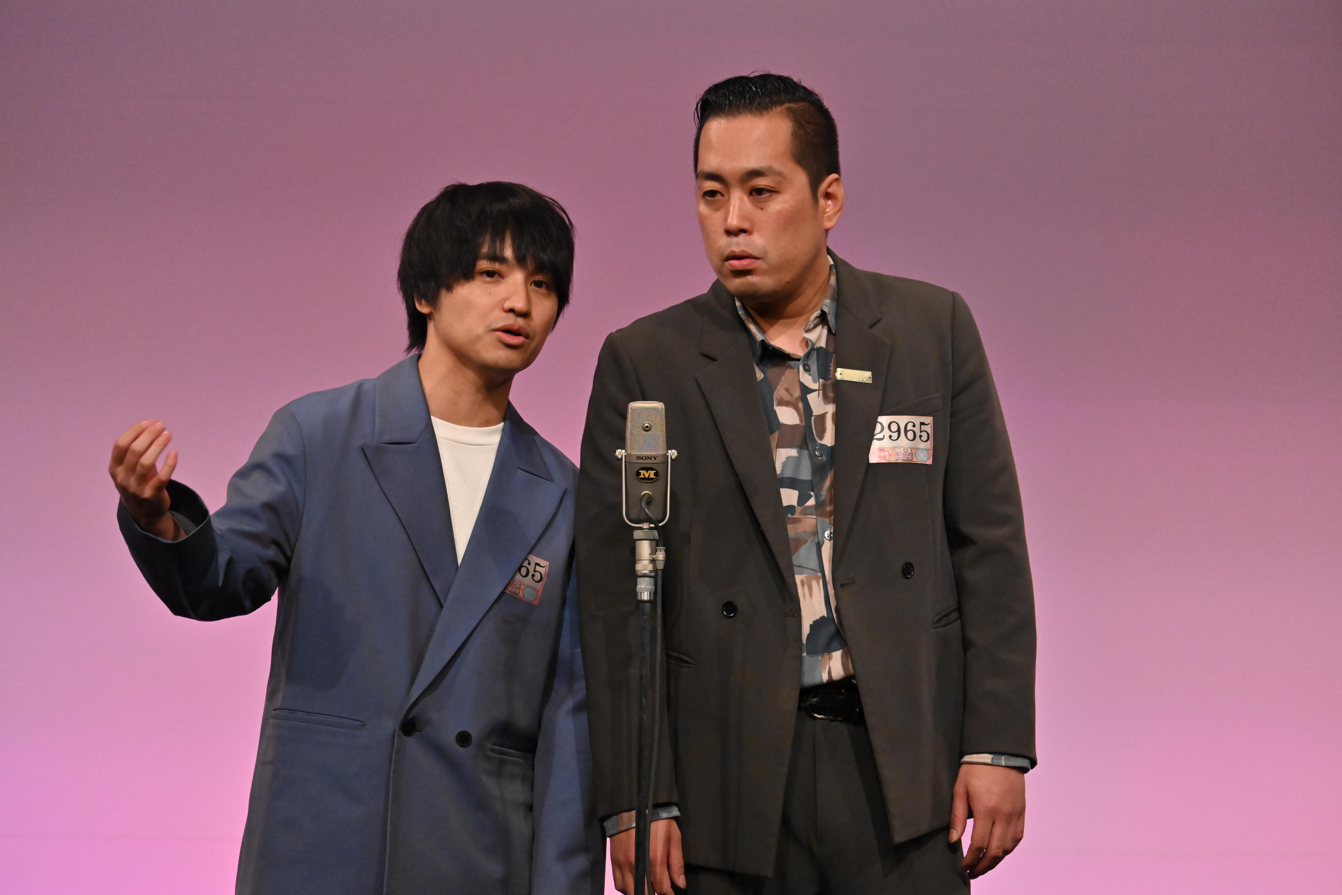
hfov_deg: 6.9
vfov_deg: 4.6
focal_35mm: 300
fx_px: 11182
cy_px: 448
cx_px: 671
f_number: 7.1
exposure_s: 1/400
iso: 5000
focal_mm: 300
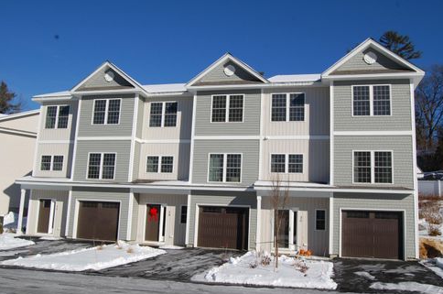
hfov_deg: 60.4
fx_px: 381
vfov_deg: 42.2
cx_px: 228
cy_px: 150
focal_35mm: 31
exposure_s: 1/500
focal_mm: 20
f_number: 11
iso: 200
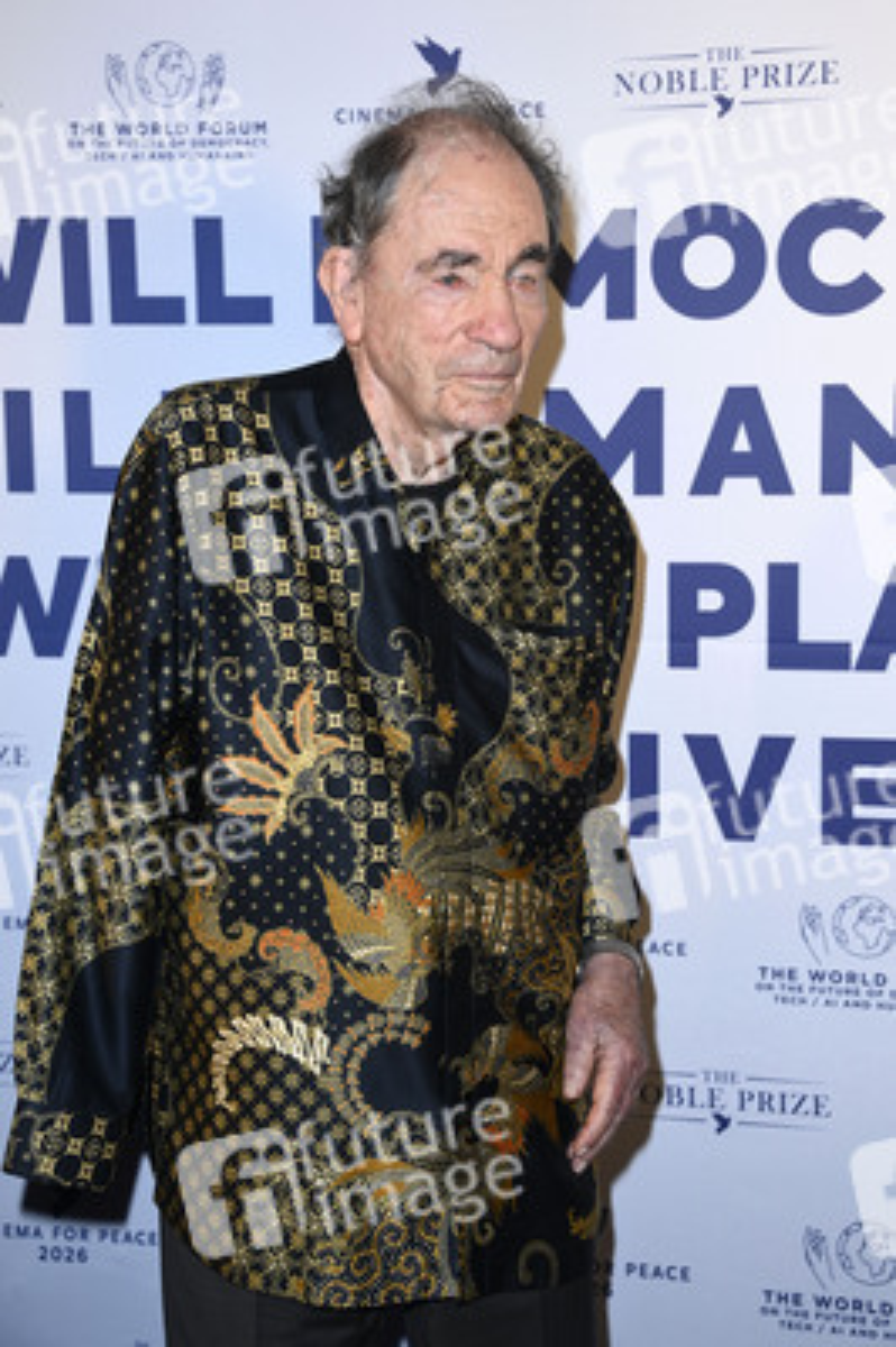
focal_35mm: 62
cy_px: 674
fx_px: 2319
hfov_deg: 21.9
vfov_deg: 32.4
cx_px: 448
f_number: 5.6
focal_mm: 62
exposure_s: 1/250
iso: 800
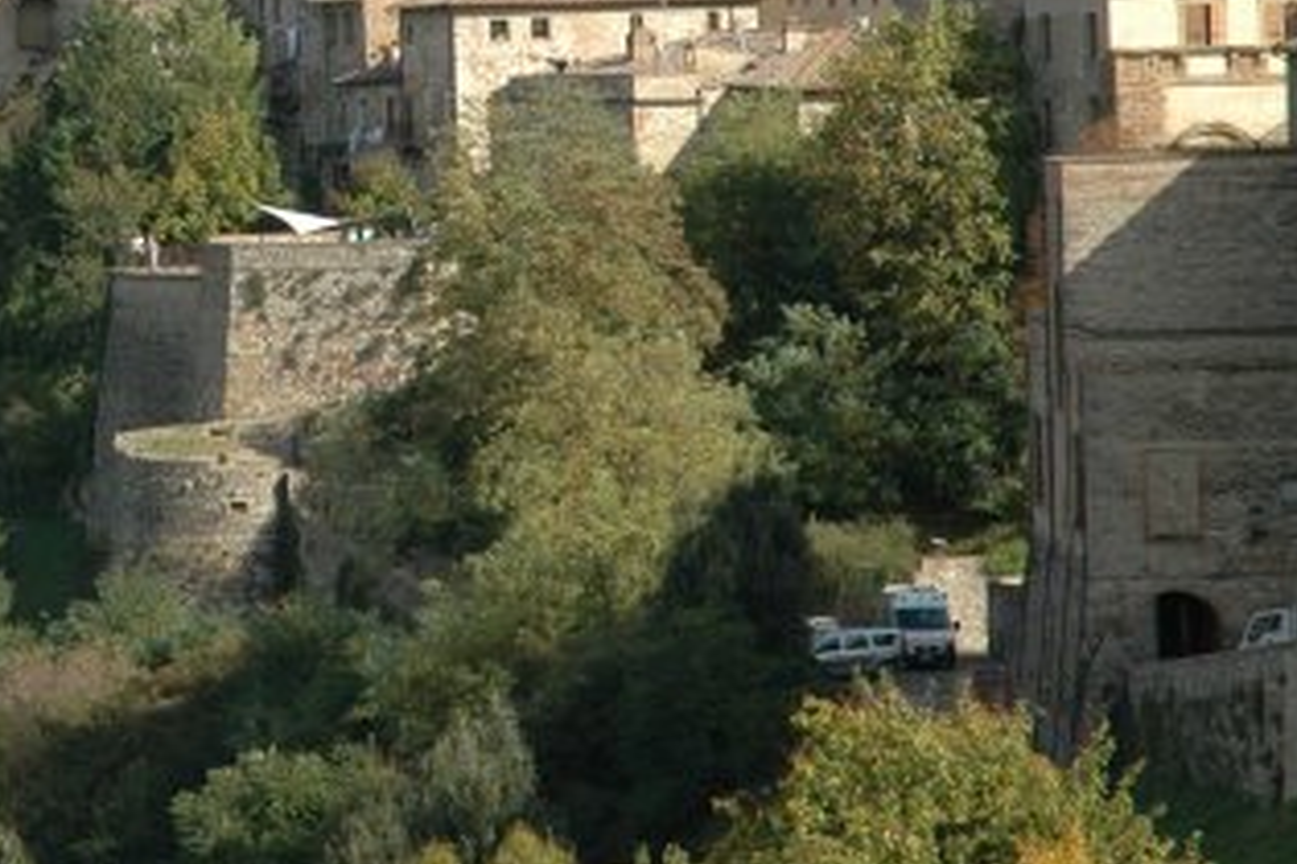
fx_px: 8646
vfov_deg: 5.7
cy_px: 111
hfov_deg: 8.5
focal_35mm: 240
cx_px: 124
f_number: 9
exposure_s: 1/320
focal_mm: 70
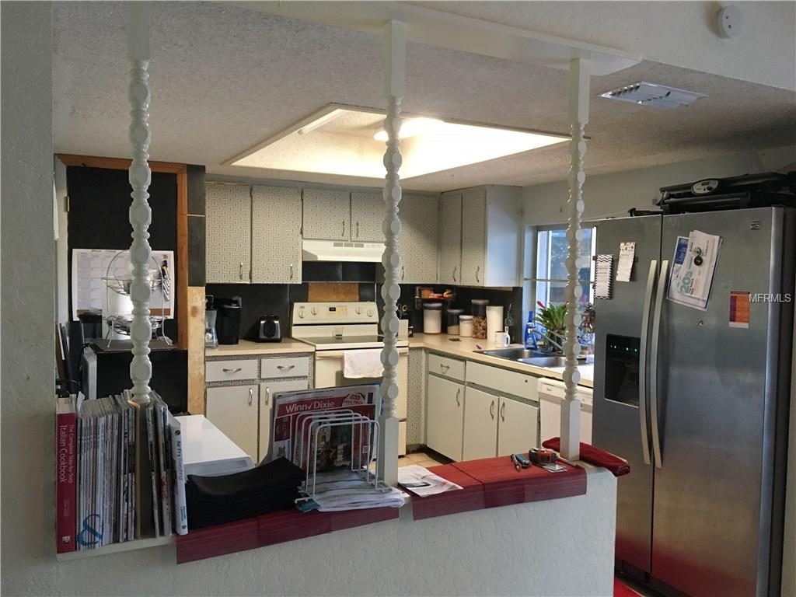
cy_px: 298
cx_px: 398
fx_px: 667
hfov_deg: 61.7
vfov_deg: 48.2
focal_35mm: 29
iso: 160
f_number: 2.2
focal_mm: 4.15
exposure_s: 1/30
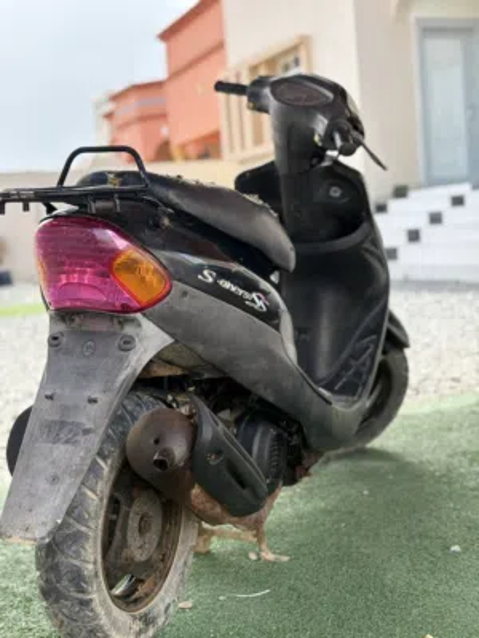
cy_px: 319
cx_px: 240
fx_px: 959
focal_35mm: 52
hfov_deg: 28.0
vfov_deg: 36.8
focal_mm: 5.96
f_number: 1.6
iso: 50
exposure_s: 1/747
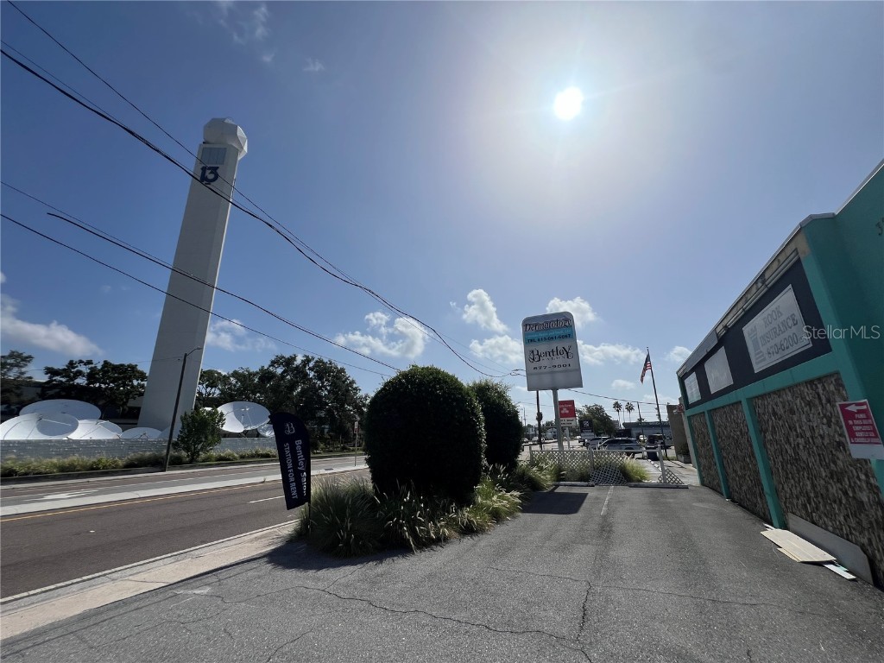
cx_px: 442
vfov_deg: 89.9
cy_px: 332
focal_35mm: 13
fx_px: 332
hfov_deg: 106.2
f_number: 1.8
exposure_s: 1/5814
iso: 32
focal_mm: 1.57
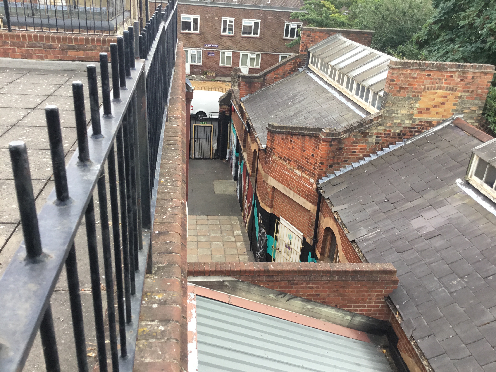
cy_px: 186
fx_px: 444
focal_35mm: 31
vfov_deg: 45.4
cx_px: 248
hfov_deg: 58.4
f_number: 2.4
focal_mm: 3.3
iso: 40
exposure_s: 1/100
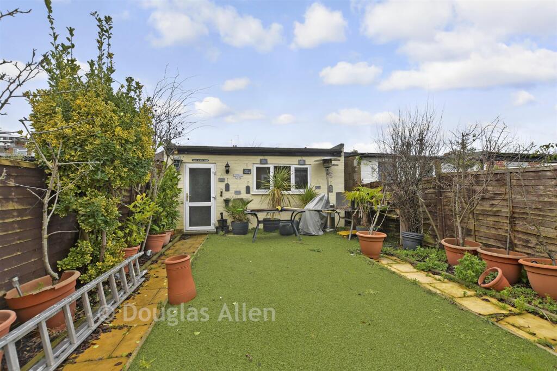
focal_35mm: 15
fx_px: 232
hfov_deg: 100.4
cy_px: 186
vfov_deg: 77.3
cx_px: 278
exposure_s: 1/80
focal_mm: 10
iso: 125
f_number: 8
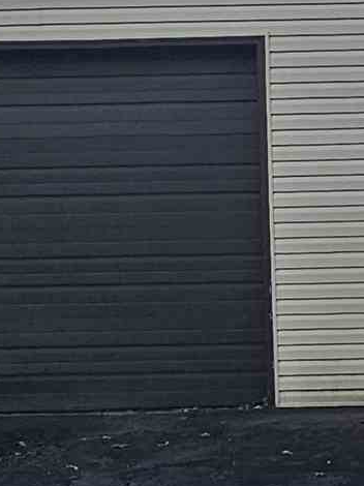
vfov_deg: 23.0
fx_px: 1193
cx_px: 433
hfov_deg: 16.6
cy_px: 261
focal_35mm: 85
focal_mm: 2.2
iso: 50
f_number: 2.2
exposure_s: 1/1546
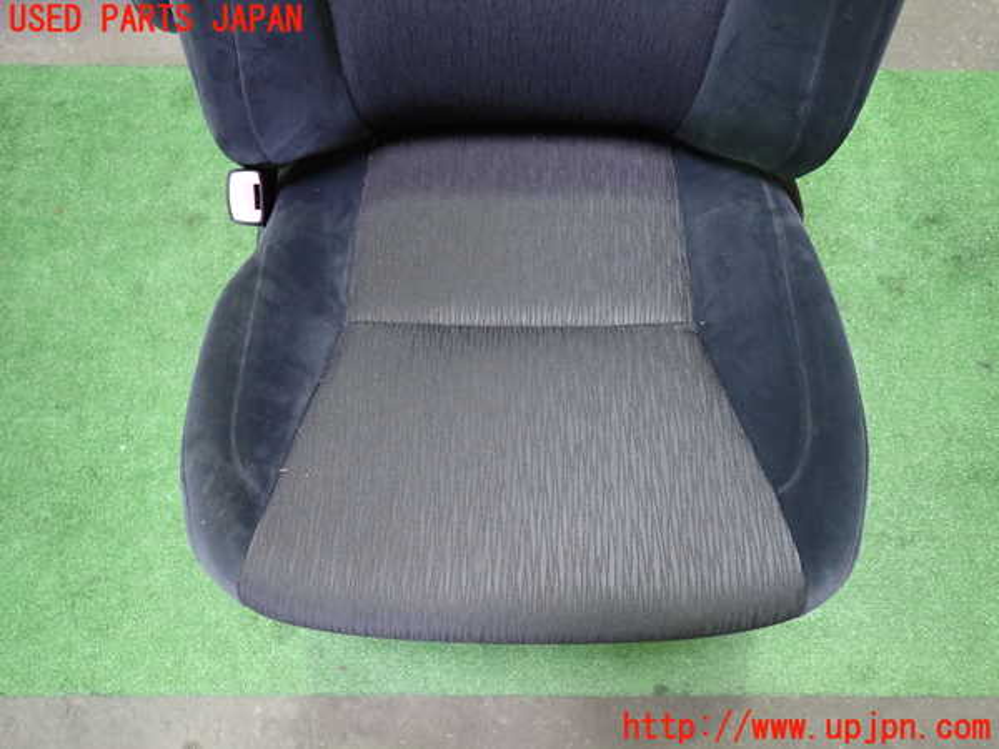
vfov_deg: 54.9
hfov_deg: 69.4
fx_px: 721
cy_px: 374
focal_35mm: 25
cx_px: 500
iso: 500
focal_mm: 4.5
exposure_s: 1/30
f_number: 2
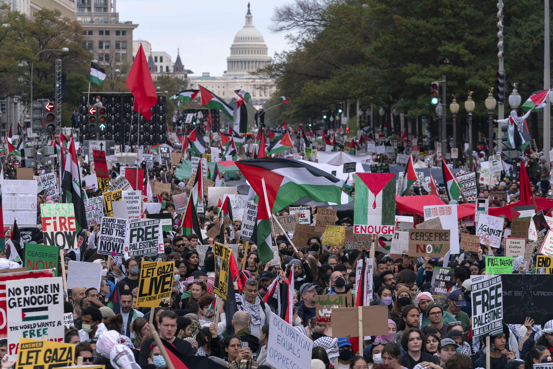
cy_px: 184
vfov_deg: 9.5
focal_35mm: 144
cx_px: 276
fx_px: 2212
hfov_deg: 14.3
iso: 250
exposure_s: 1/320
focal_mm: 144
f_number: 6.3
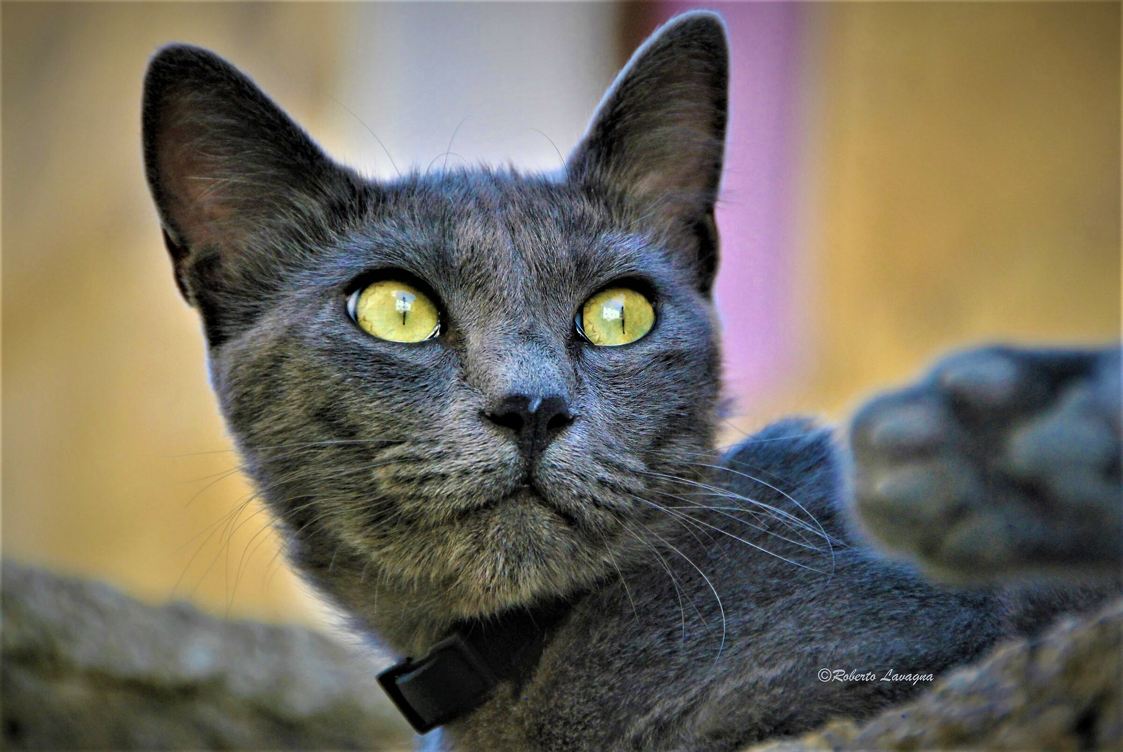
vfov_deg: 6.8
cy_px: 376
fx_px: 6325
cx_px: 562
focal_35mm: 202
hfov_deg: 10.1
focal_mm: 135
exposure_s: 1/500
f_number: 6
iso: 720
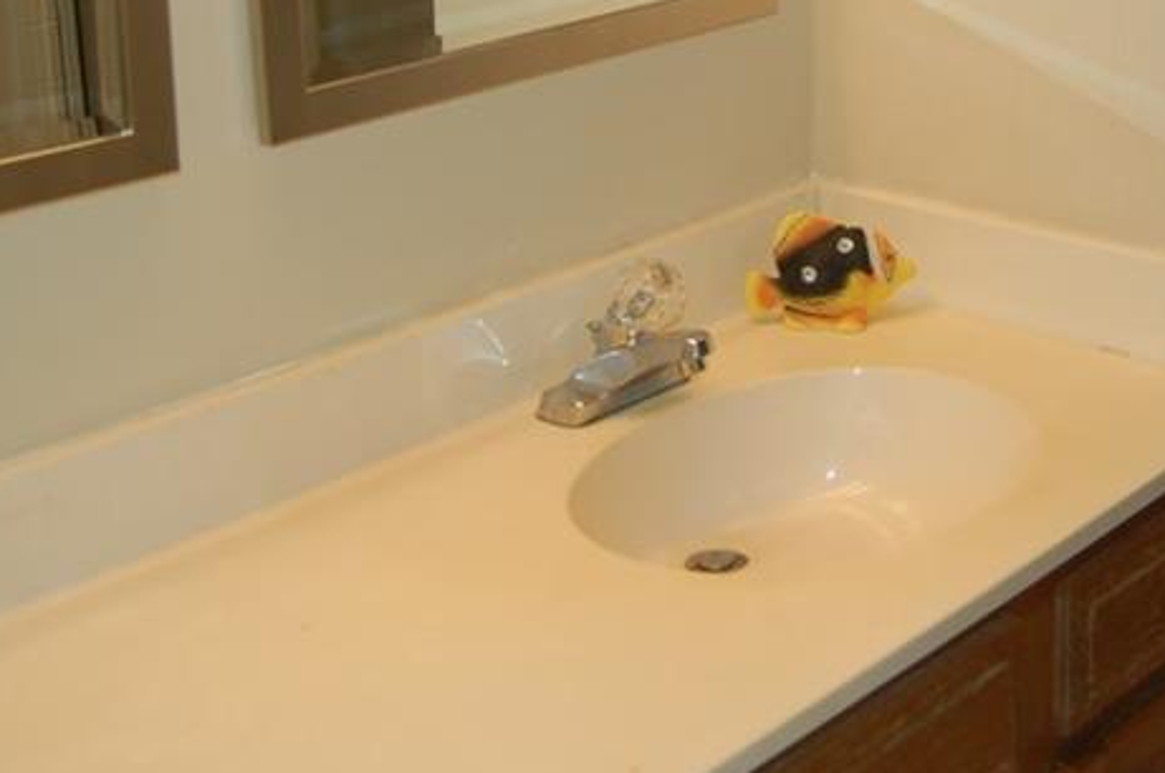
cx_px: 867
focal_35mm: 60
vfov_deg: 21.7
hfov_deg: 32.8
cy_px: -15
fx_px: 1939
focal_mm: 18
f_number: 3.5
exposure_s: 1/60
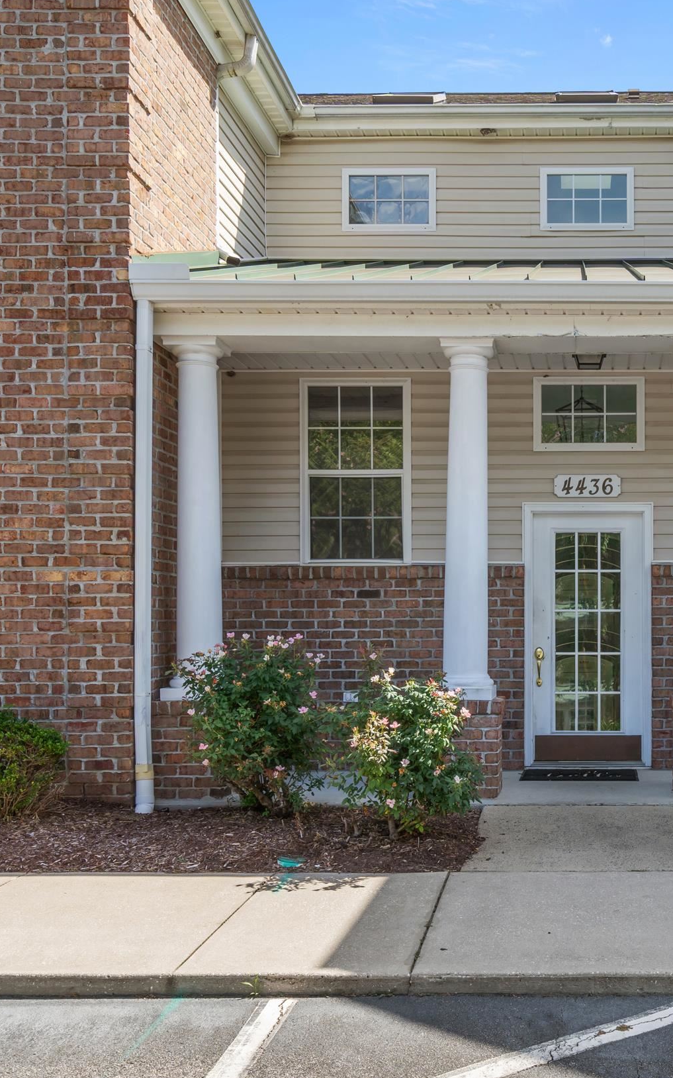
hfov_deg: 33.7
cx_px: 586
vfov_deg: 54.0
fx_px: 1057
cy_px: 527
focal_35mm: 36
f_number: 8
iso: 200
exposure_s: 1/60
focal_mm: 23
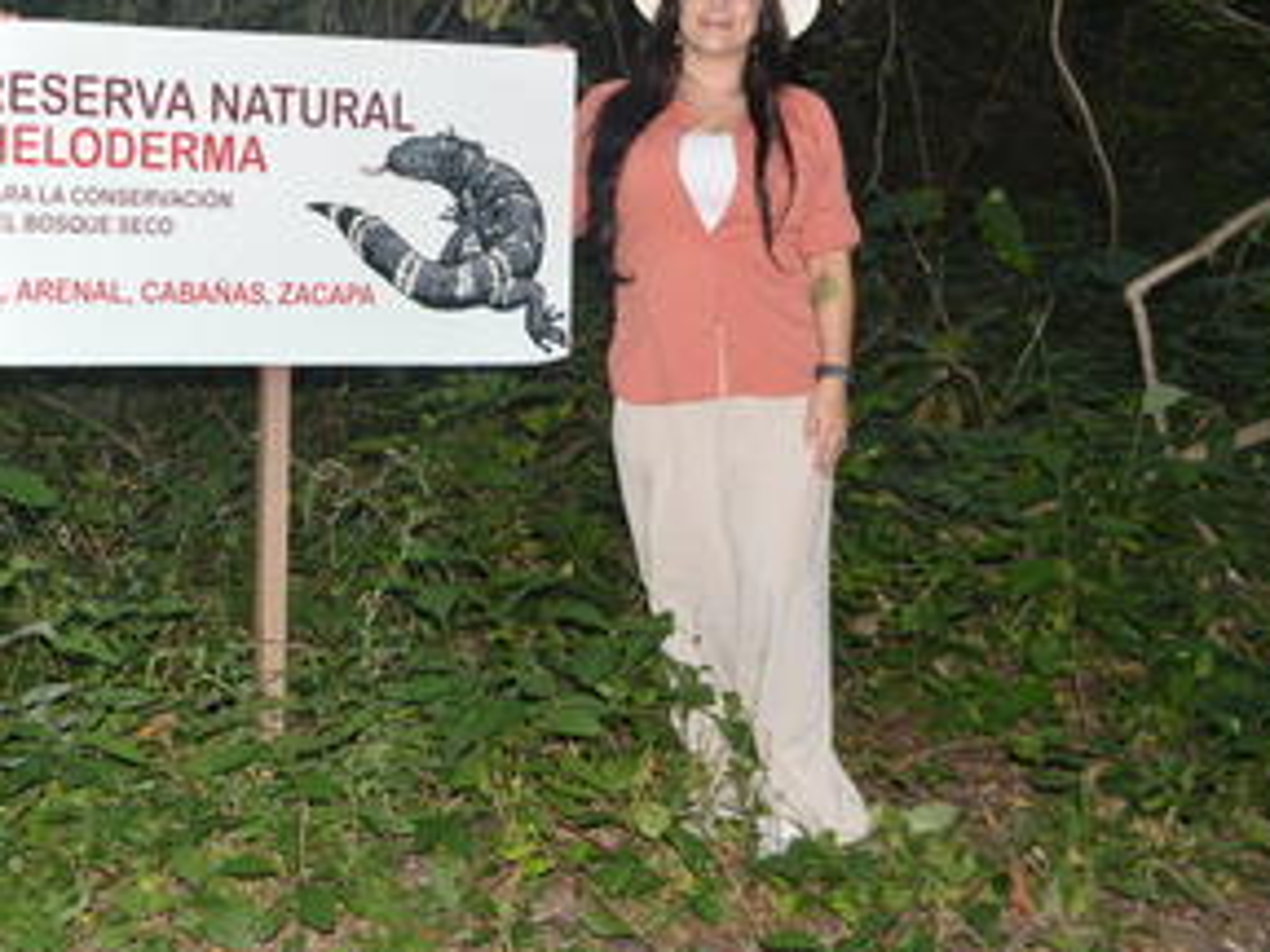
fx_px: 2018
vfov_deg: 26.5
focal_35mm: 55
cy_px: 410
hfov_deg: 34.2
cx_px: 322
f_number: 8
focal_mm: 22
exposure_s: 1/125
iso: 1600
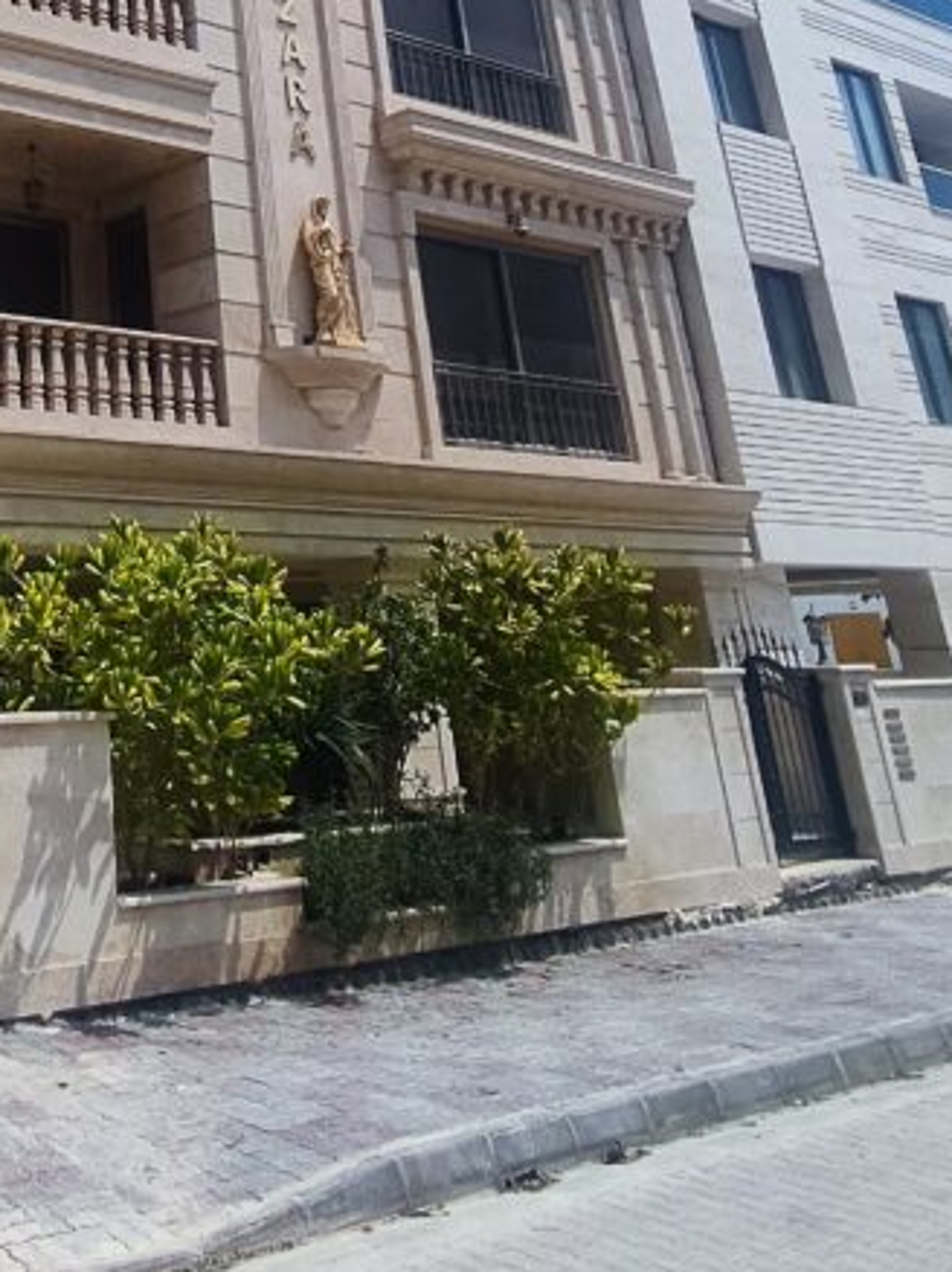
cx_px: -44
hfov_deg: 34.4
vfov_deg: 43.3
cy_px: 12
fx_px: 1358
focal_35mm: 37
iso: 50
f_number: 2.2
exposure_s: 1/3139
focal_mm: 1.6
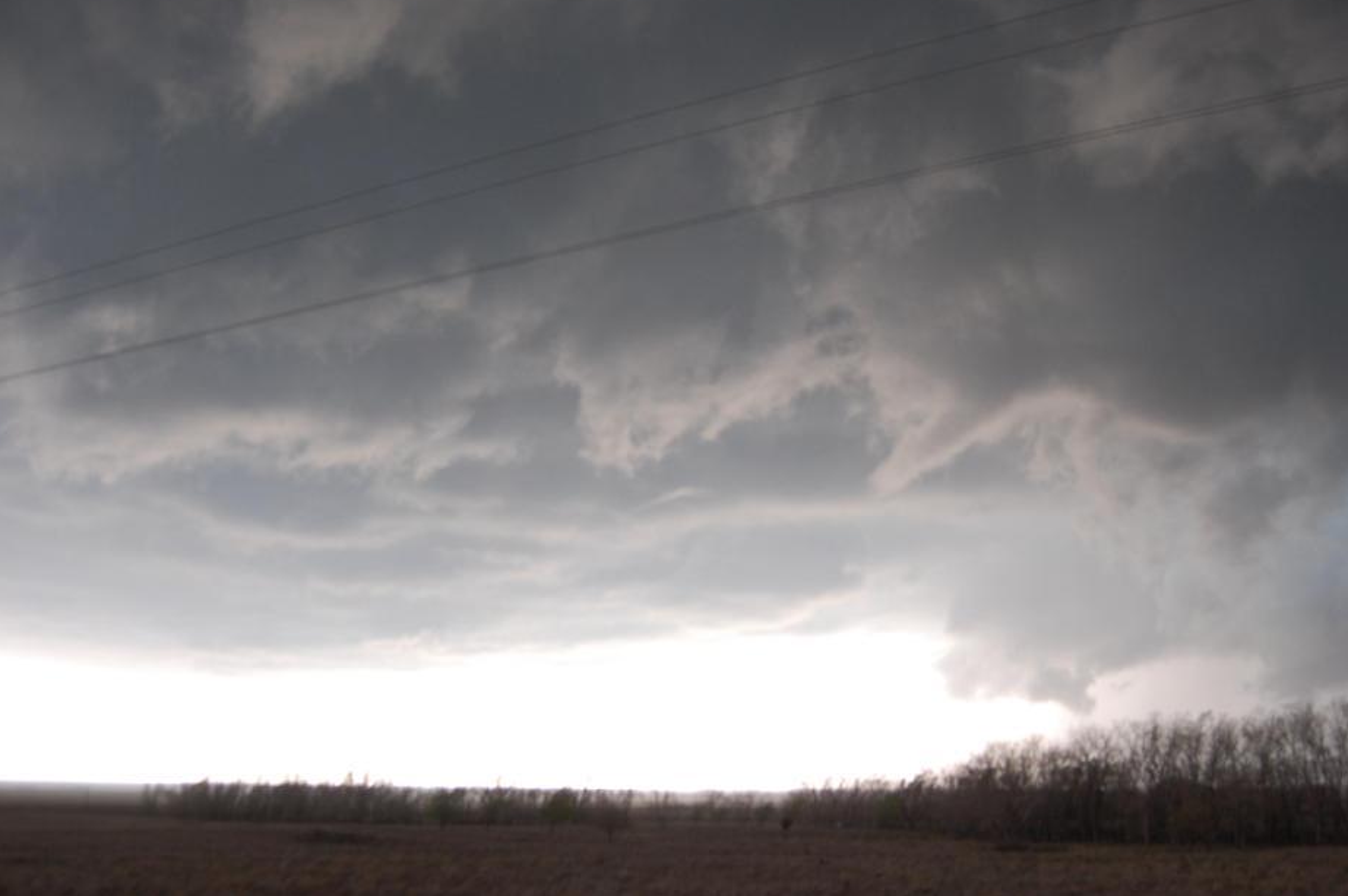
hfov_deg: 61.9
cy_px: 476
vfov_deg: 43.5
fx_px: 1122
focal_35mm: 30
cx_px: 721
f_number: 5
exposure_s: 1/100
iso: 400
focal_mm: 18
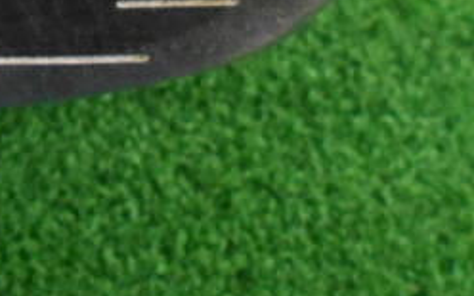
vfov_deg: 16.9
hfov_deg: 26.9
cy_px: -122
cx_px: -29
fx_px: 917
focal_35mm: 71
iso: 800
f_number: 3.2
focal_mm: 4.6
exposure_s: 1/80
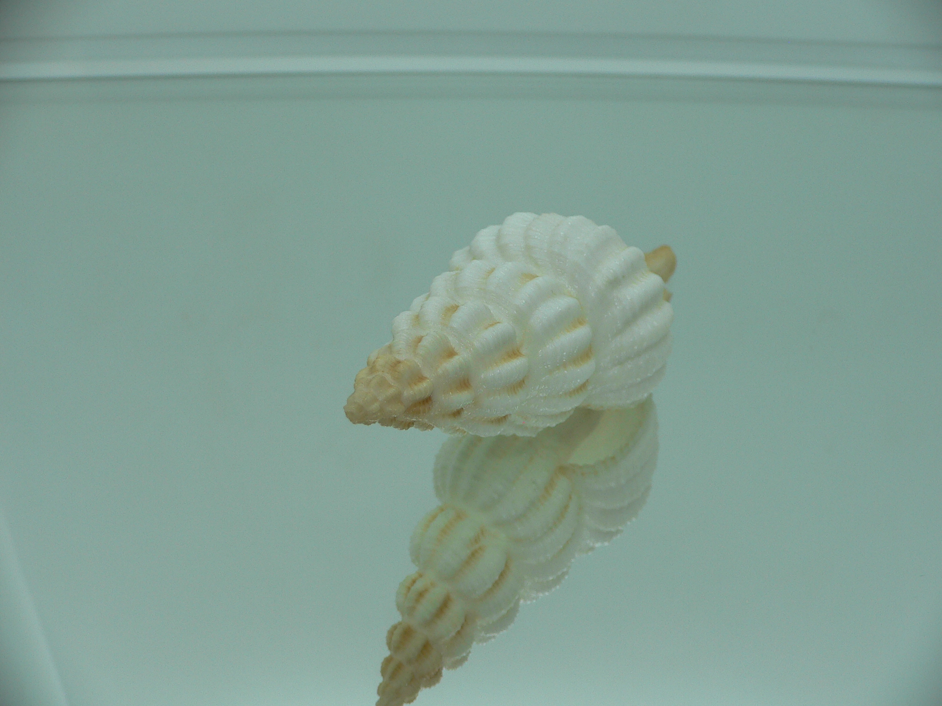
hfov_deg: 52.6
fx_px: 952
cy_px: 353
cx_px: 471
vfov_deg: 40.7
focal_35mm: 35
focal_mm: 4.6
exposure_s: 1/80
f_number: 2.8
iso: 80
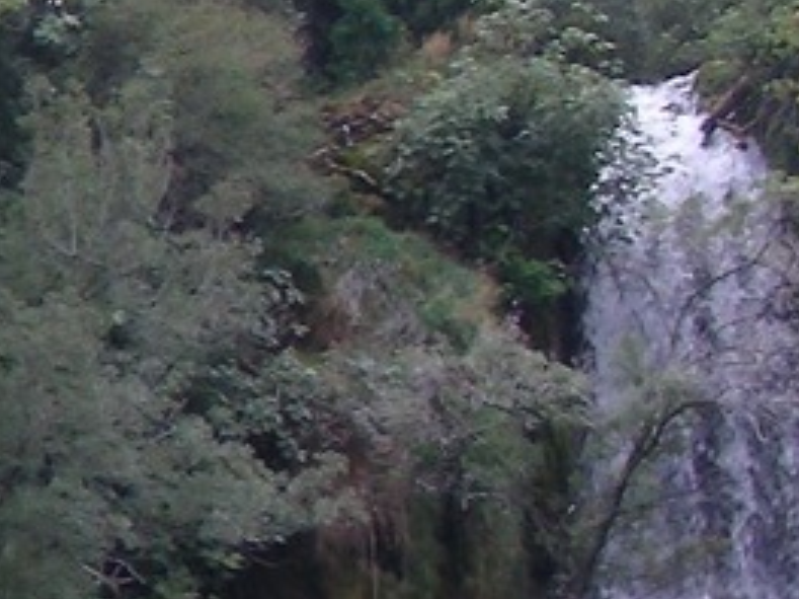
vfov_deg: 6.4
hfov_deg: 7.6
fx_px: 5353
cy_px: 462
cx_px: -1461
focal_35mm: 232
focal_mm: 6.3
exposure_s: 1/122
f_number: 4
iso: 50
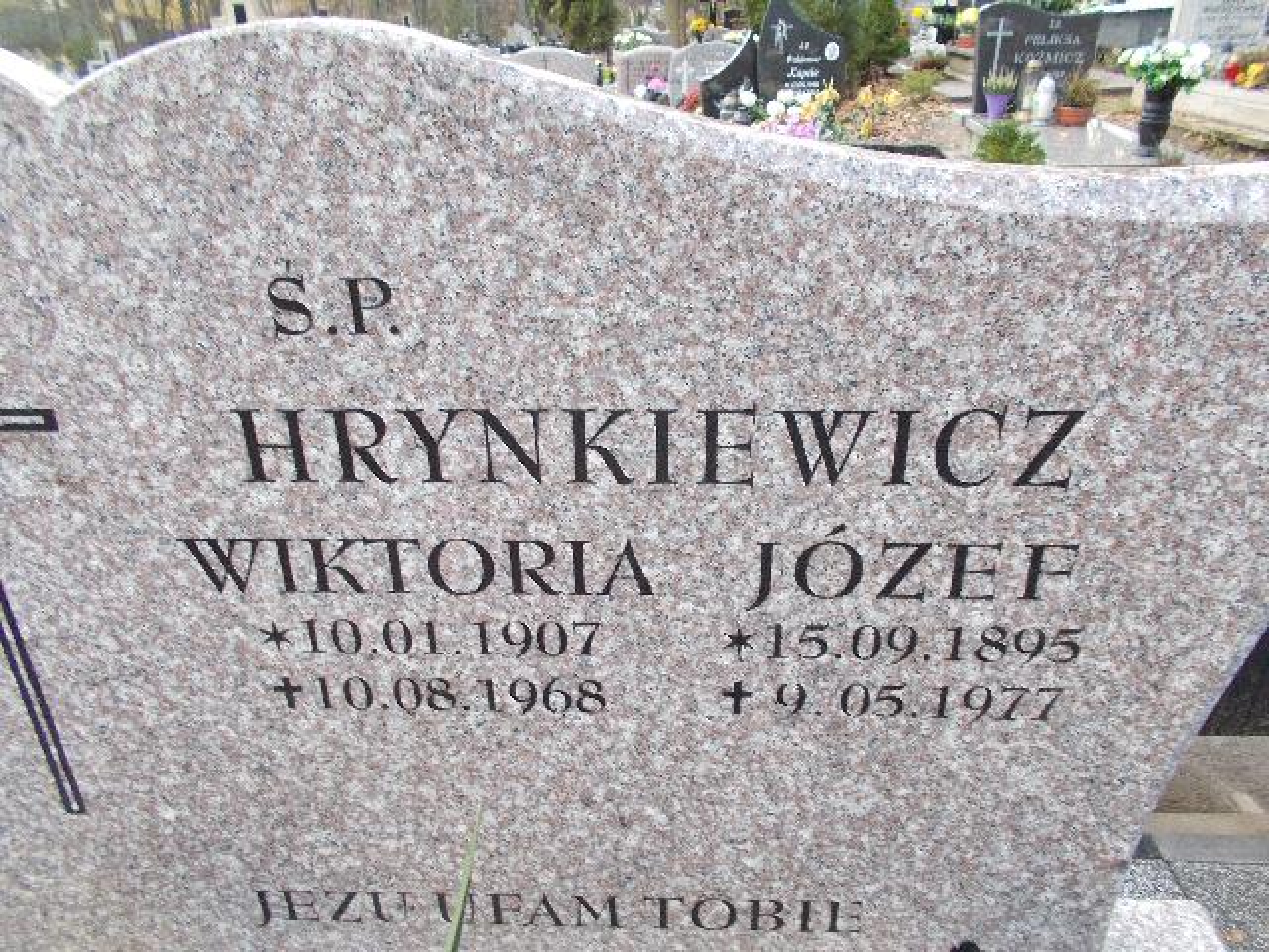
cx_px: 634
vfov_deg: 53.1
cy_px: 476
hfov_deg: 67.3
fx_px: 953
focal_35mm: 26
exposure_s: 1/25
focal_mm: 4.6
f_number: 3.2
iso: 125
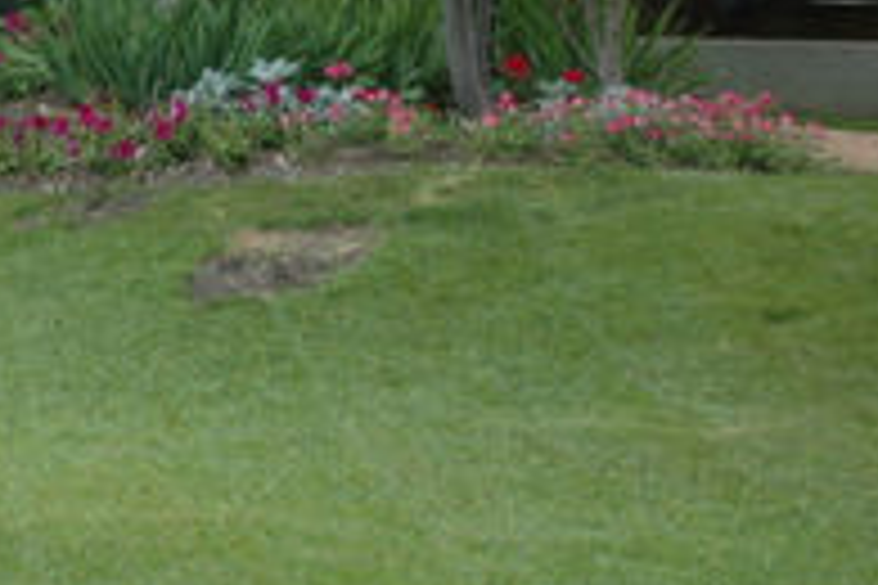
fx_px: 3939
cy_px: -7
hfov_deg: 12.5
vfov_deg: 8.4
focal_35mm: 162
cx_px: -77
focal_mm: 35
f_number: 5.3
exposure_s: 1/100
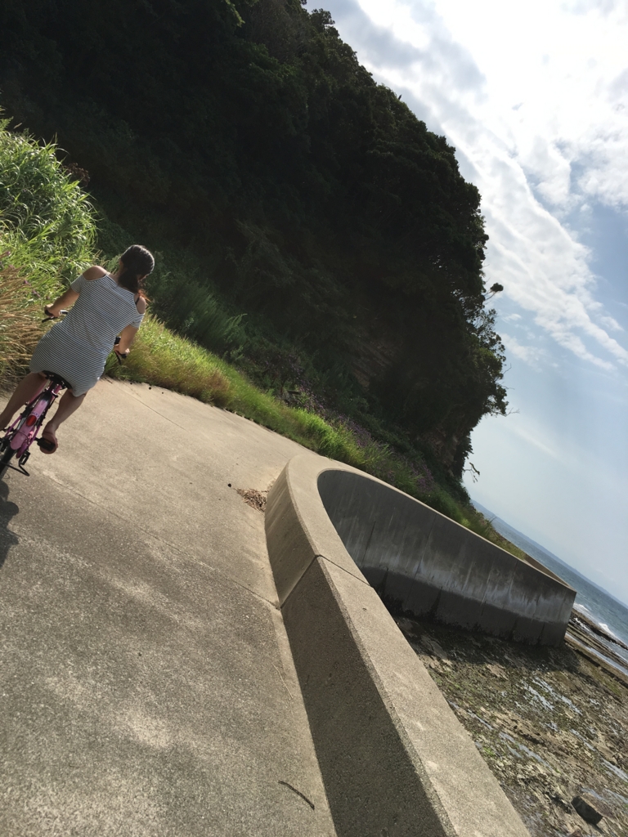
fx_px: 701
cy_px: 418
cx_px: 314
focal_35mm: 29
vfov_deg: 61.7
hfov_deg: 48.2
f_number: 2.2
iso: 25
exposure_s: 1/2849
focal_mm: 4.15
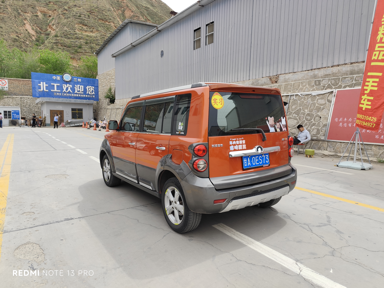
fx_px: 255
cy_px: 144
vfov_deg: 58.9
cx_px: 192
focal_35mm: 23
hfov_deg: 73.9
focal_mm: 6.14
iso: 50
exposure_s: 1/505
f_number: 1.65
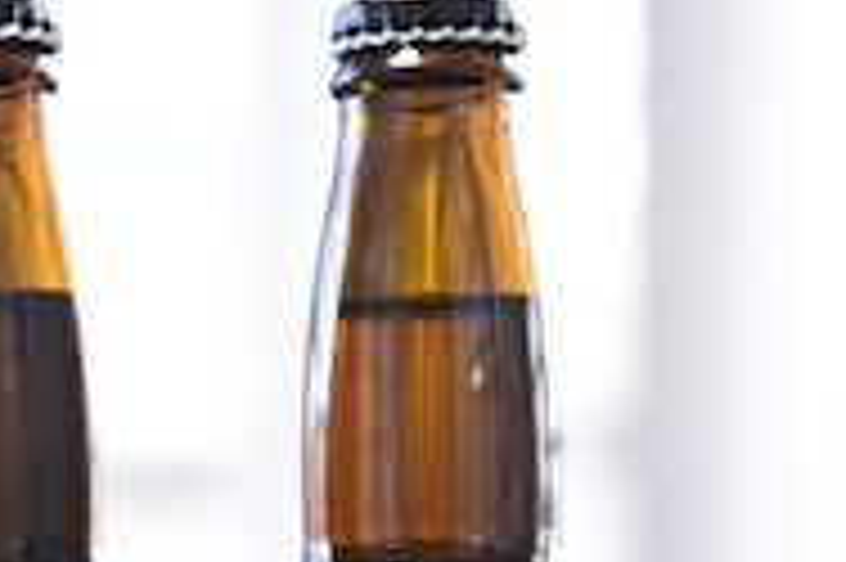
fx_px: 4672
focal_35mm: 199
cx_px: 115
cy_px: 773
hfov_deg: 10.3
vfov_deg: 6.8
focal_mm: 66
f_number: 4
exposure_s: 1/100
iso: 1600
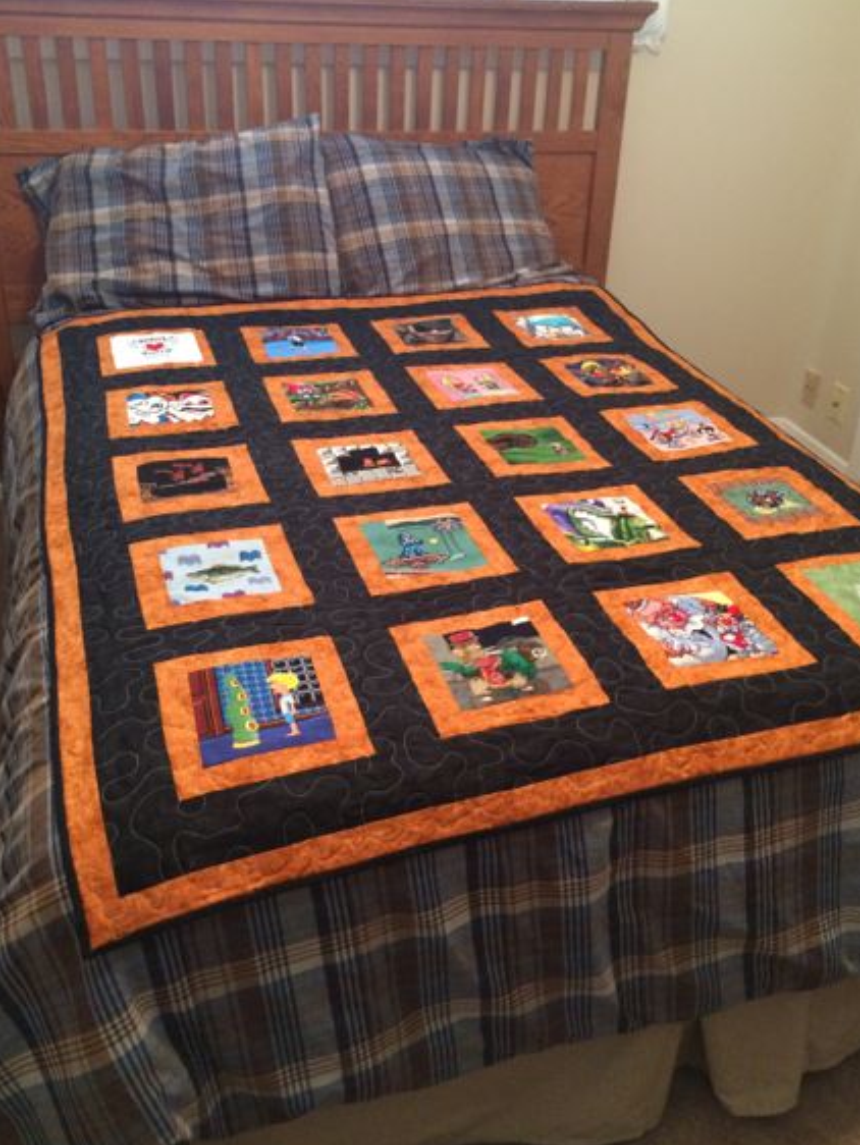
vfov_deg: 55.2
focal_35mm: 33
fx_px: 1092
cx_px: 450
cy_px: 499
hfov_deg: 43.0
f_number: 2.2
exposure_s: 1/30
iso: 320
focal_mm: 4.15
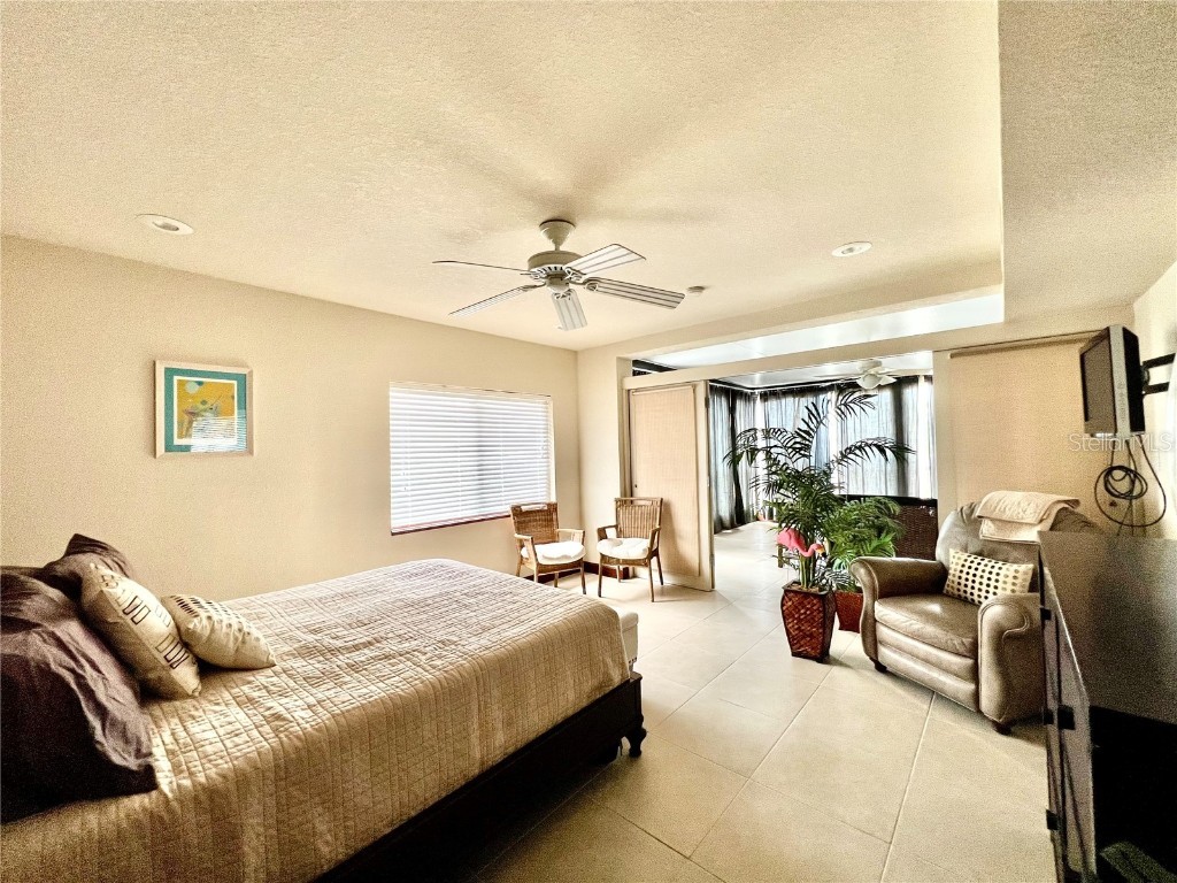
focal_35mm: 13
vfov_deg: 89.9
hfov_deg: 106.2
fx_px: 442
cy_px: 442
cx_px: 588
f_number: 1.8
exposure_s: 1/120
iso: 160
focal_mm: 1.57
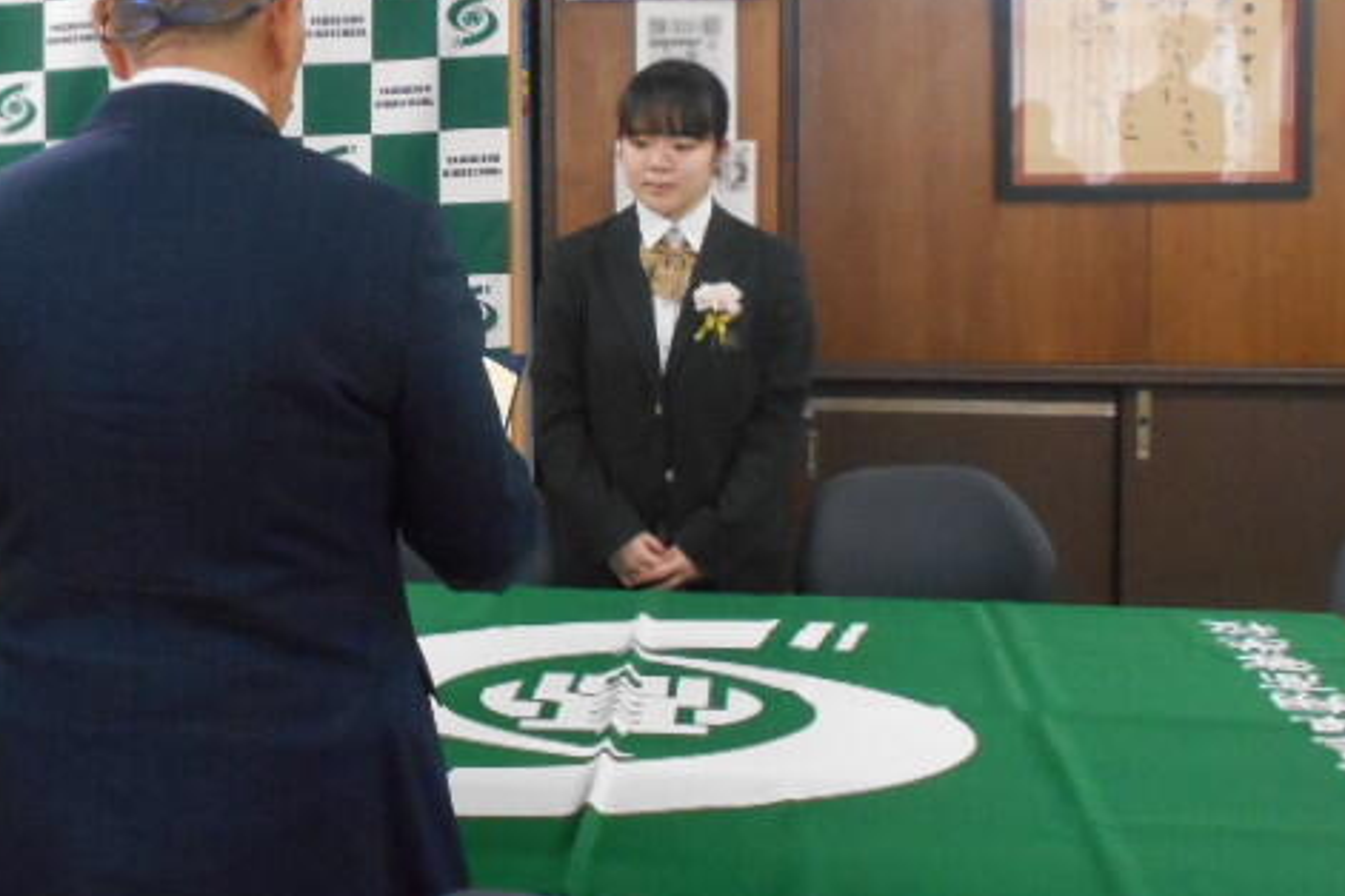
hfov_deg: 40.6
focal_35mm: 48
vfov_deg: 27.8
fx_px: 1793
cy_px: 254
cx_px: 457
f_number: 3.6
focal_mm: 5.8
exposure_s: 1/80
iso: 800
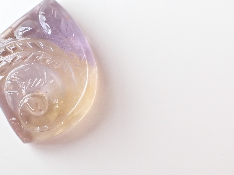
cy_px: 76
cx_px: 41
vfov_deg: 25.2
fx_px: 392
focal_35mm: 58
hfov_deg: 32.2
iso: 250
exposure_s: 1/125
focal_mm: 5.4
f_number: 3.2
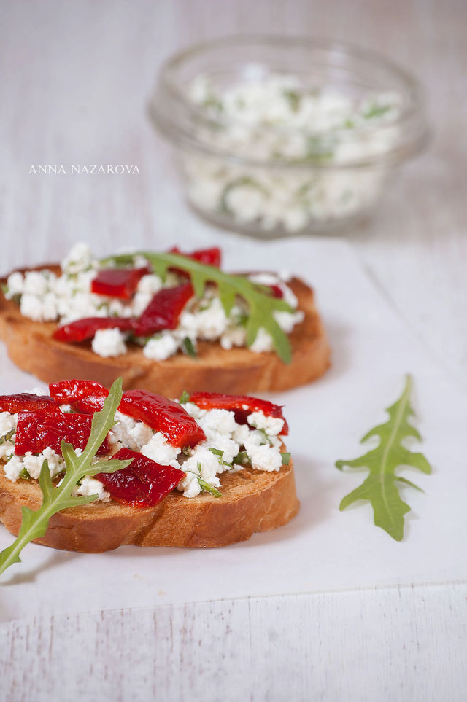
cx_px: 234
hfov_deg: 7.0
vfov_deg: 10.6
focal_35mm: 195
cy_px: 351
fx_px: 3802
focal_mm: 130
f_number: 8
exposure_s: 1/400
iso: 200
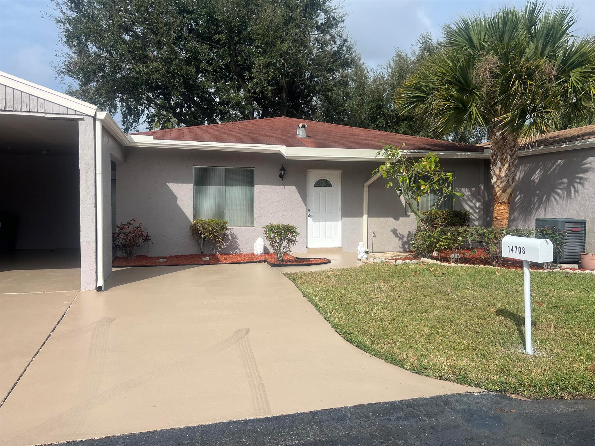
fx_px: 447
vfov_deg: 53.1
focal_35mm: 26
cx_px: 298
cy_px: 223
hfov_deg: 67.3
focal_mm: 5.7
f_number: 1.5
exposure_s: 1/6579
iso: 50
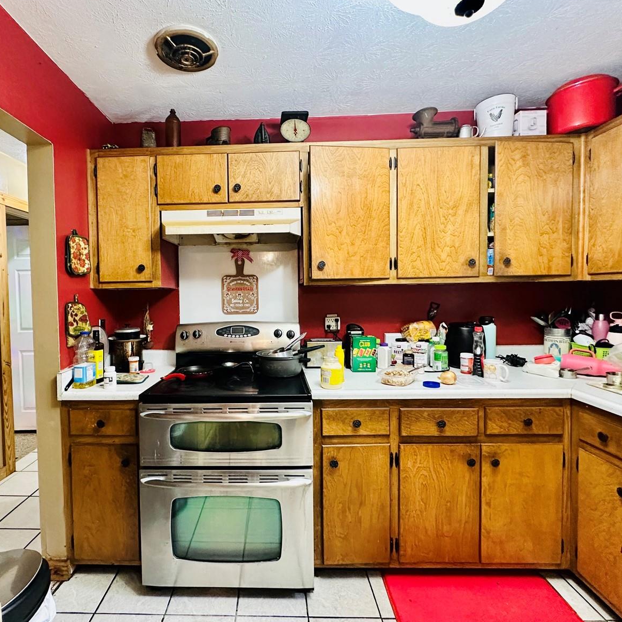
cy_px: 304
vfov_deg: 84.0
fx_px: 346
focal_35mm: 17
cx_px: 262
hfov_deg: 83.3
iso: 500
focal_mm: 2.22
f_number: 2.2
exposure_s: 1/60
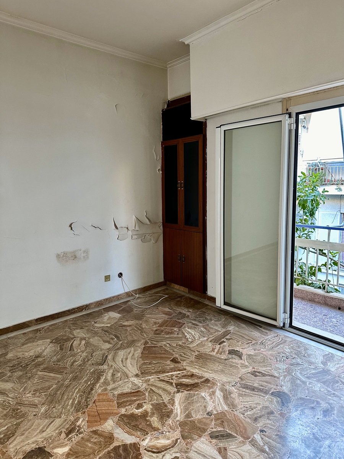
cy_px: 230
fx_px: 318
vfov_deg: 71.6
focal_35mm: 24
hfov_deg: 56.8
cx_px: 172
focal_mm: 6.86
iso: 250
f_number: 1.78
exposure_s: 1/60
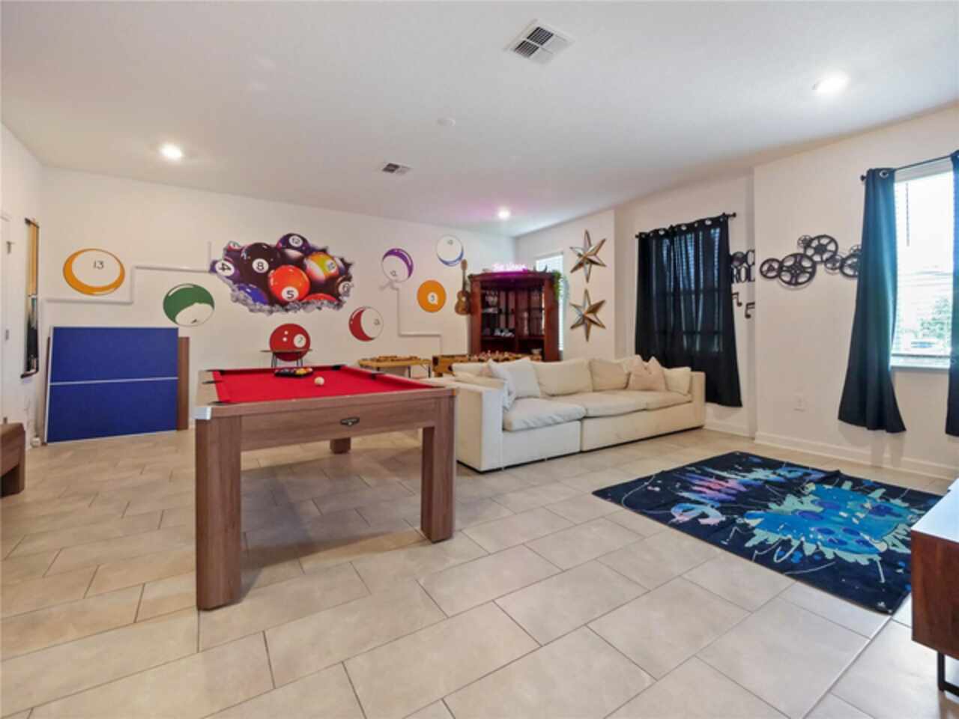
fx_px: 388
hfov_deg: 102.1
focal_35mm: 14
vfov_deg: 85.7
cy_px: 360
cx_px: 480
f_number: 4
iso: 3200
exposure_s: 1/40
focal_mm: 7
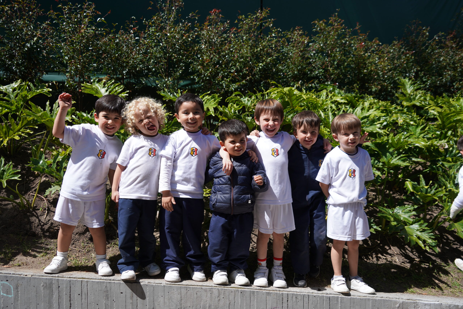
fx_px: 399
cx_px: 232
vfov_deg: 42.3
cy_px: 154
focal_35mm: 31
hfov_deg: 60.3
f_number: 4.5
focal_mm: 31
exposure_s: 1/500
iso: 100
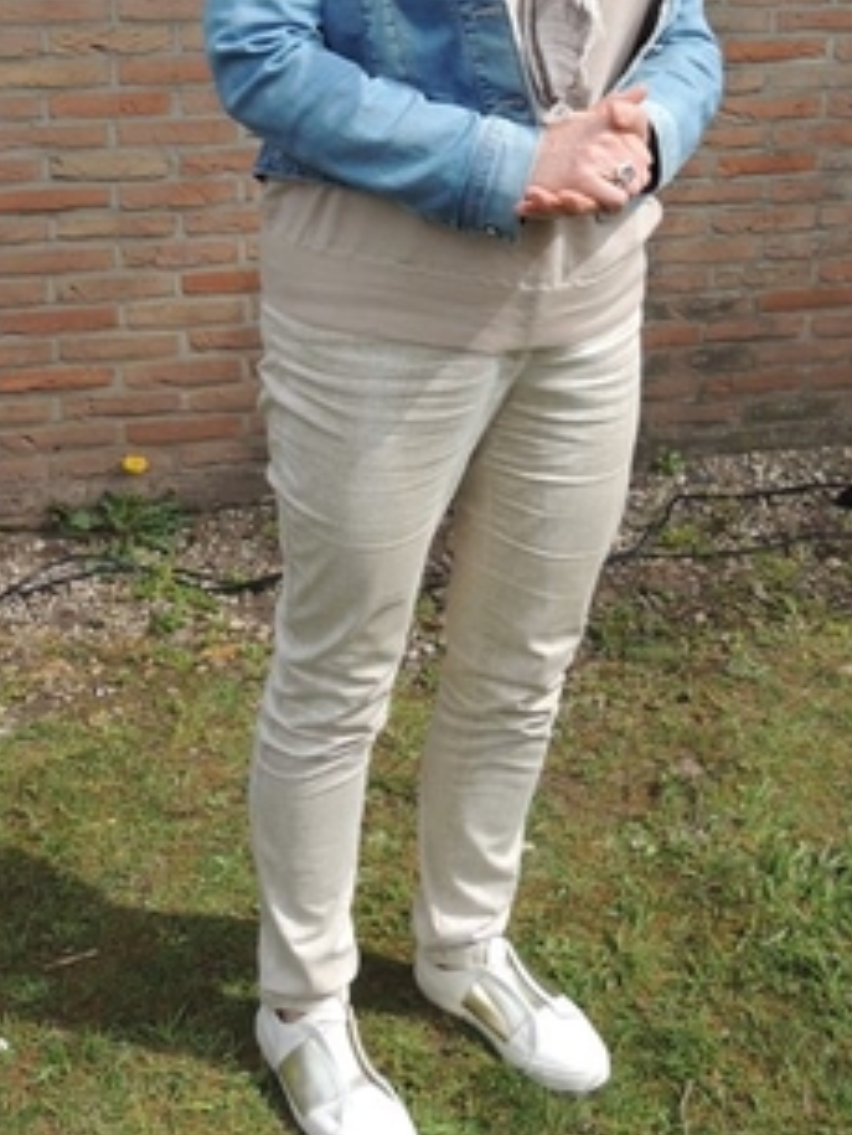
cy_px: 190
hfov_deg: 24.8
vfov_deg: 31.6
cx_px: 424
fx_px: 1935
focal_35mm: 59
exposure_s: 1/640
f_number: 3.1
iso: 100
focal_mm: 5.3
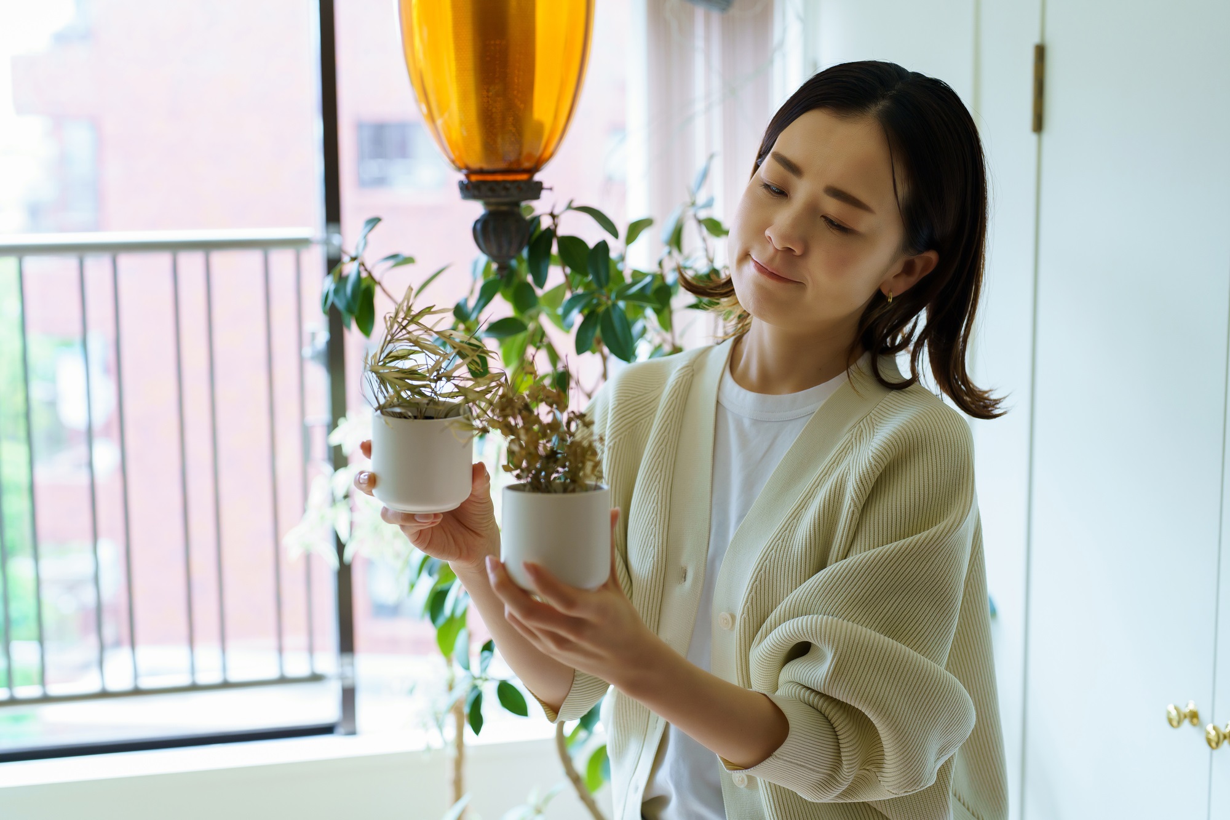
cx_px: 615
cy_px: 410
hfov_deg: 39.6
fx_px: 1708
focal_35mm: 50
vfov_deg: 27.0
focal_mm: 50
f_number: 2.8
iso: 400
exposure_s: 1/200
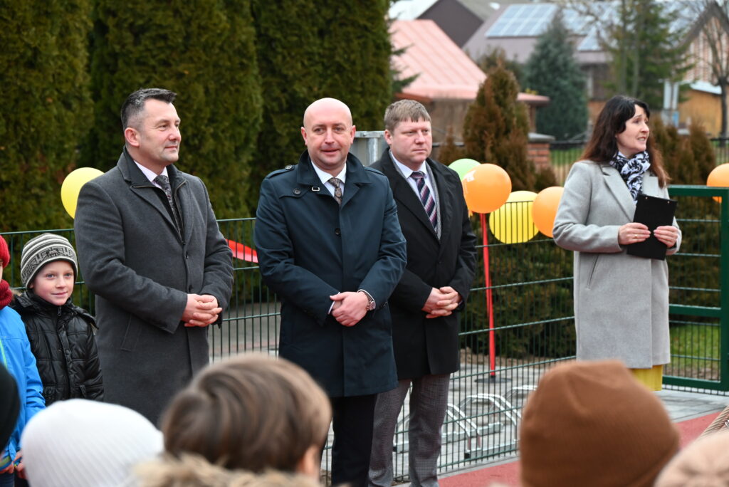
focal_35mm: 101
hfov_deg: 20.2
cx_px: 364
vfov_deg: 13.6
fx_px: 2046
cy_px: 244
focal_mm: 101
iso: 1800
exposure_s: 1/160
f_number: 6.3
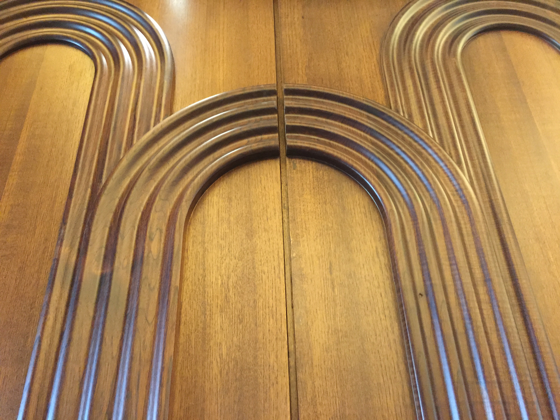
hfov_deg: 61.7
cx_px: 280
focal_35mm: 29
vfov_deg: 48.2
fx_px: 469
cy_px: 210
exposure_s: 1/17
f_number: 2.2
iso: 320
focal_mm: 4.15
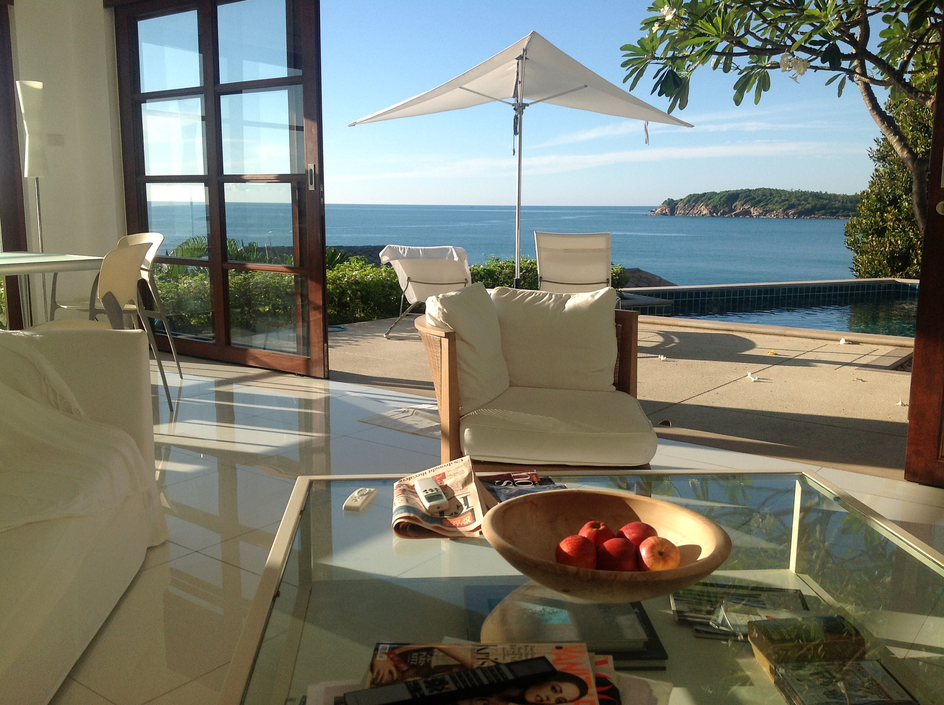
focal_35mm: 35
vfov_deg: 40.6
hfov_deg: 52.7
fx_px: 953
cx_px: 472
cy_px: 352
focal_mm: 4.28
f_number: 2.4
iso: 80
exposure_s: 1/1592
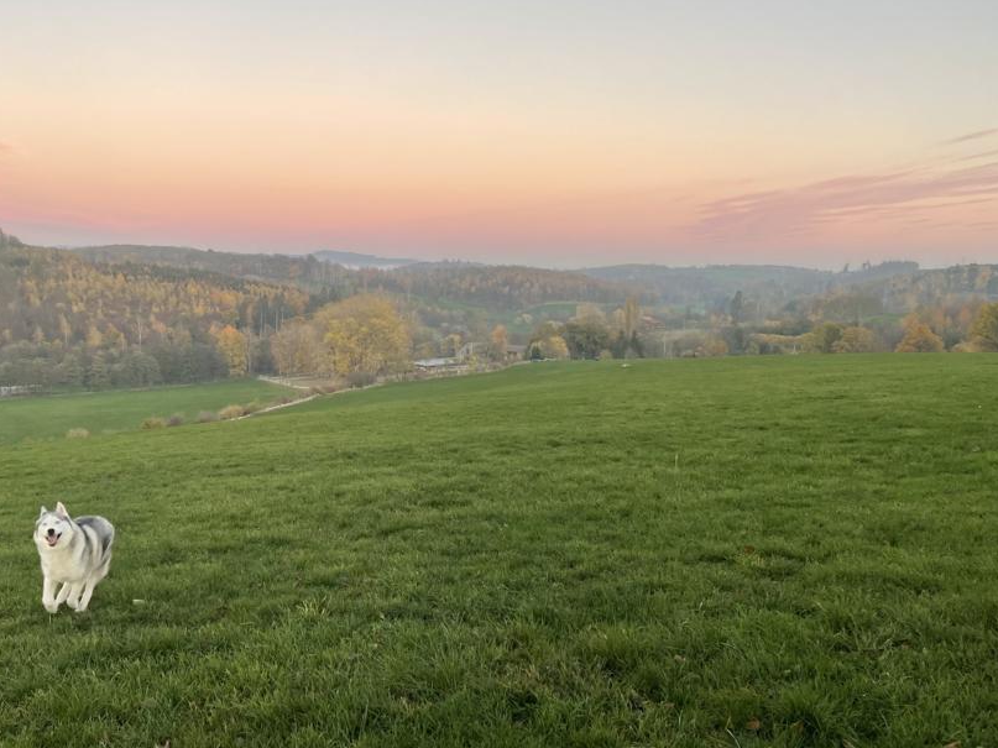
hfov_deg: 54.7
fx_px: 951
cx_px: 369
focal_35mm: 33
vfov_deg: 42.9
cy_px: 372
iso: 80
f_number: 1.6
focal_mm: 4.2
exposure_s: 1/121
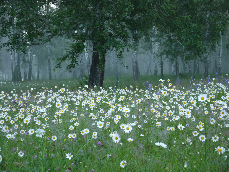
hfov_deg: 38.2
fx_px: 331
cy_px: 86
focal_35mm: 50
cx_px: 114
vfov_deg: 29.1
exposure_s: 1/40
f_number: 4.6
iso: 800
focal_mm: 25
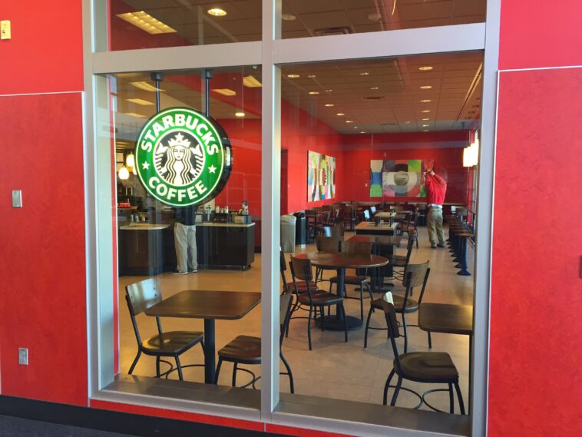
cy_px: 218
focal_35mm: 29
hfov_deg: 61.6
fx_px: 488
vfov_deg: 48.3
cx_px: 291
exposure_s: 1/30
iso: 32
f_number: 2.2
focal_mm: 4.15
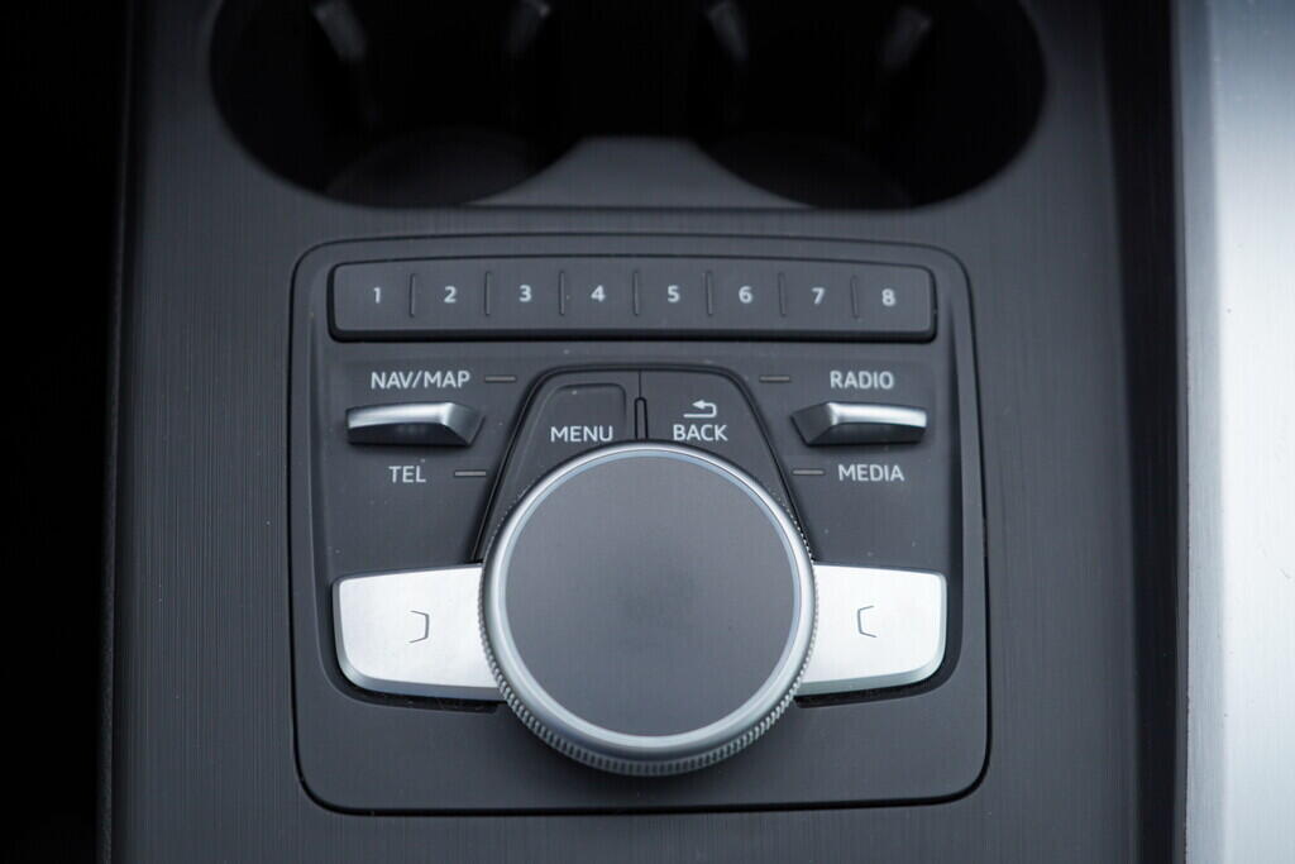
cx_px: 648
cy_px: 432
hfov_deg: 53.1
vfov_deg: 36.9
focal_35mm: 36
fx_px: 1295
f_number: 3.2
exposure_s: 1/50
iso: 125
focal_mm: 24
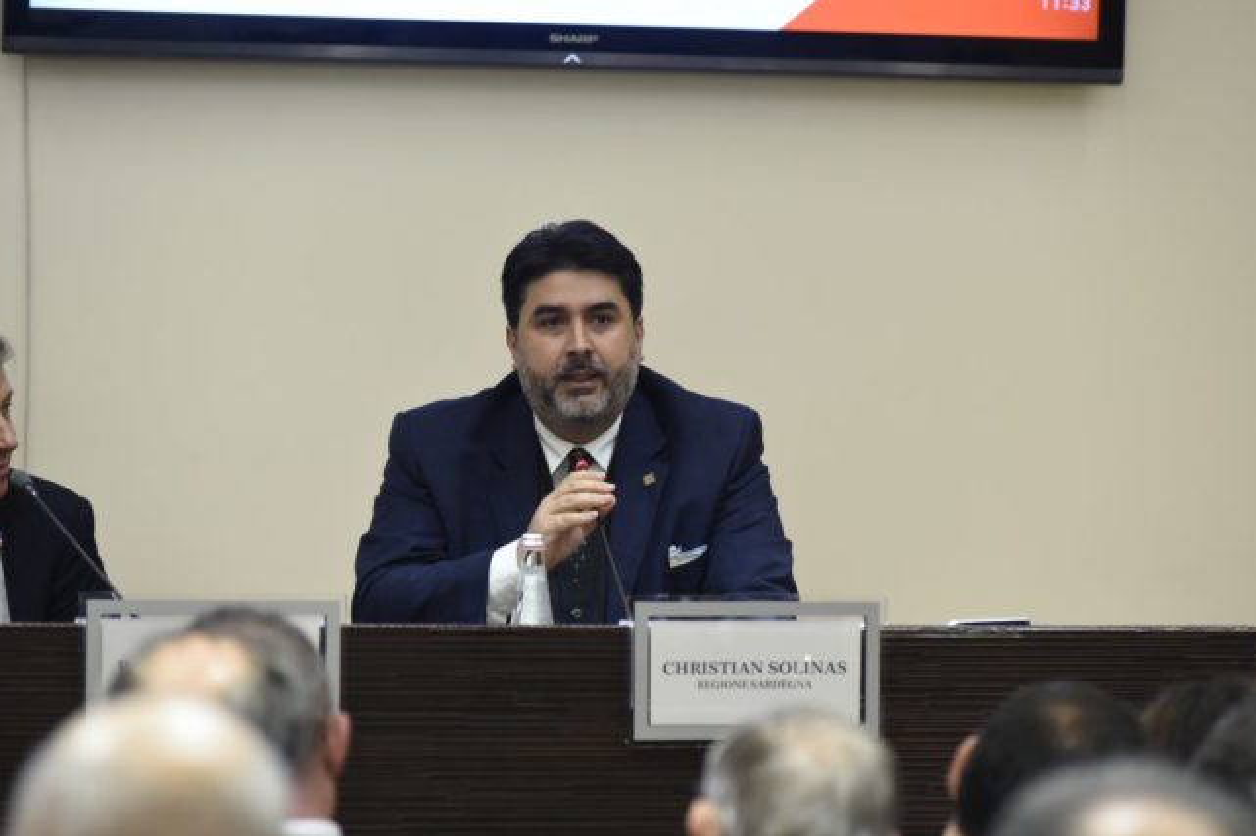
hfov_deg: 9.5
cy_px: 385
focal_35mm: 217
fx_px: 7568
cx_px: 666
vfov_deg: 6.3
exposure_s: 1/80
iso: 2500
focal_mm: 200
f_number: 5
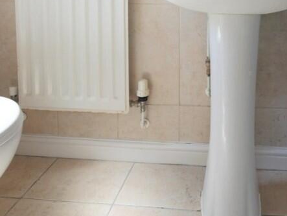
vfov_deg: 34.6
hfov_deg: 48.1
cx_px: 218
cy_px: -8
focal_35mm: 37
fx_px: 307
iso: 320
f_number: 4
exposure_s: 1/60
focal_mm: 8
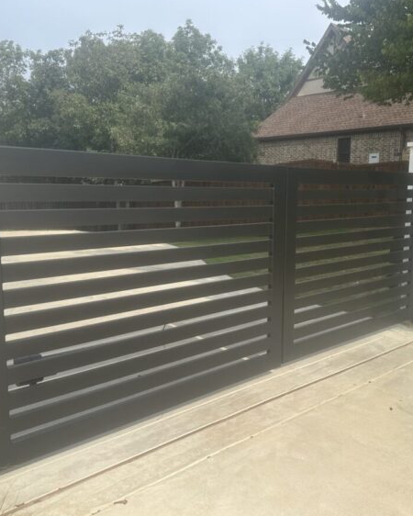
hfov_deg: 45.5
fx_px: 489
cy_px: 258
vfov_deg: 55.6
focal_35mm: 32
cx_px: 251
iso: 80
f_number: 1.78
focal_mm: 6.86
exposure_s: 1/3717
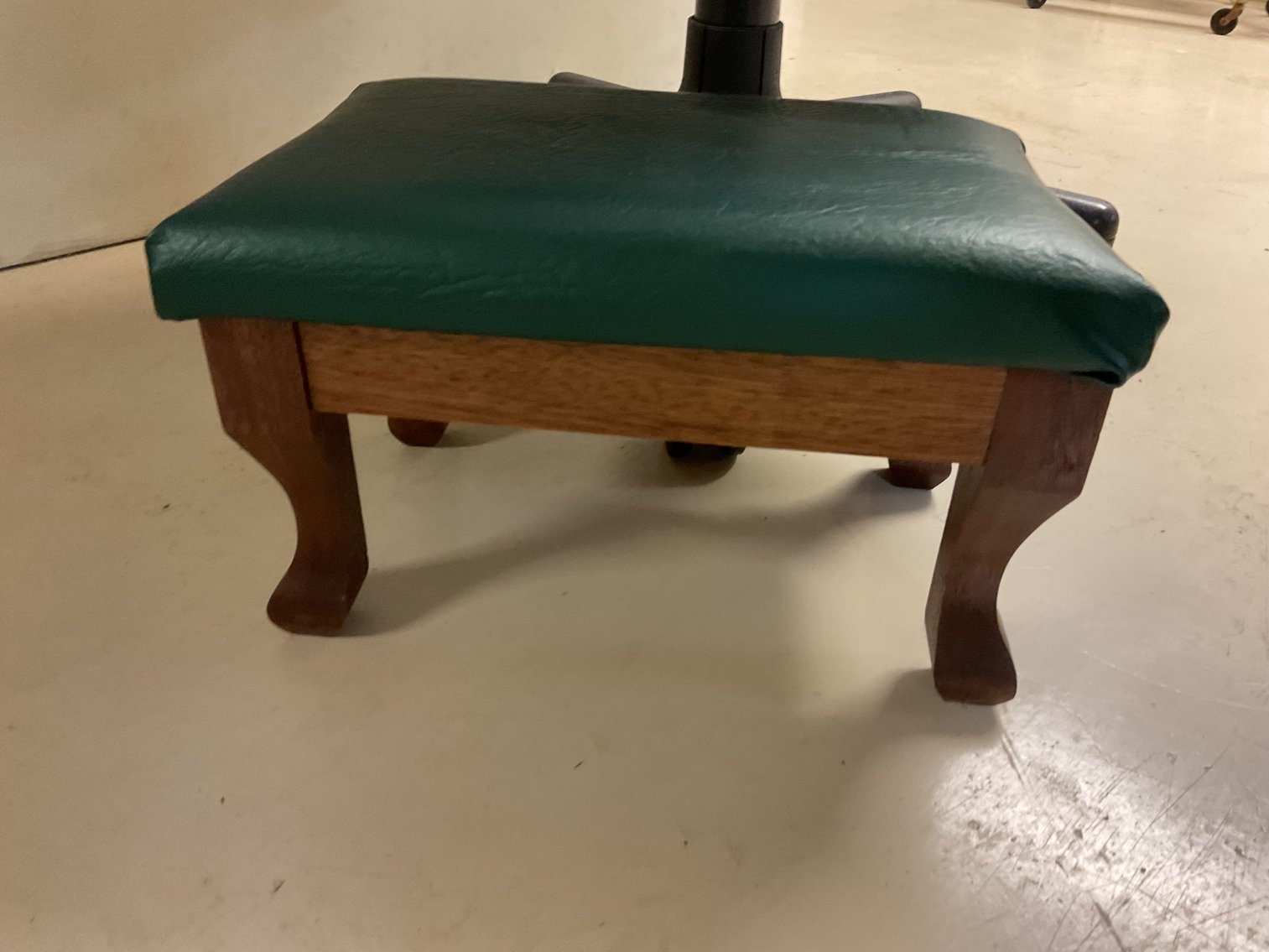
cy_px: 476
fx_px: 1063
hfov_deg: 61.7
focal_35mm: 29
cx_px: 634
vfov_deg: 48.2
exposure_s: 1/40
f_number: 1.8
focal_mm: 3
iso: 250
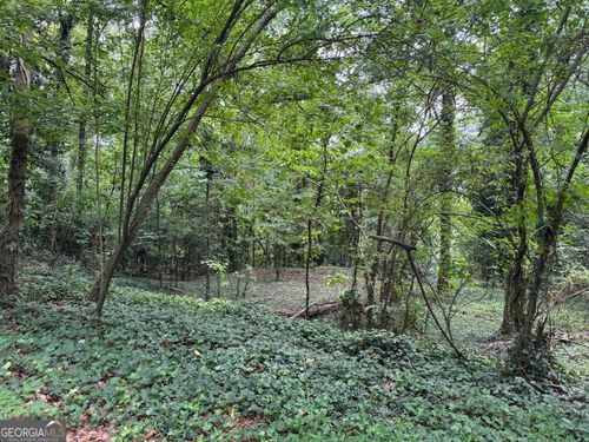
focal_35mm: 24
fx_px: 408
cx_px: 294
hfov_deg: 71.6
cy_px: 221
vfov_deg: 56.8
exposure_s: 1/121
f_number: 1.78
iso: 80
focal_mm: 6.76
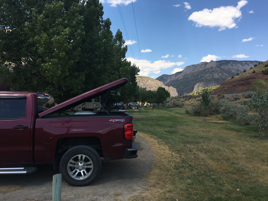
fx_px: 225
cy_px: 100
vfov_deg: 48.2
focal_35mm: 29
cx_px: 134
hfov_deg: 61.7
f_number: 2.2
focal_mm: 4.15
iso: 25
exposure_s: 1/1876
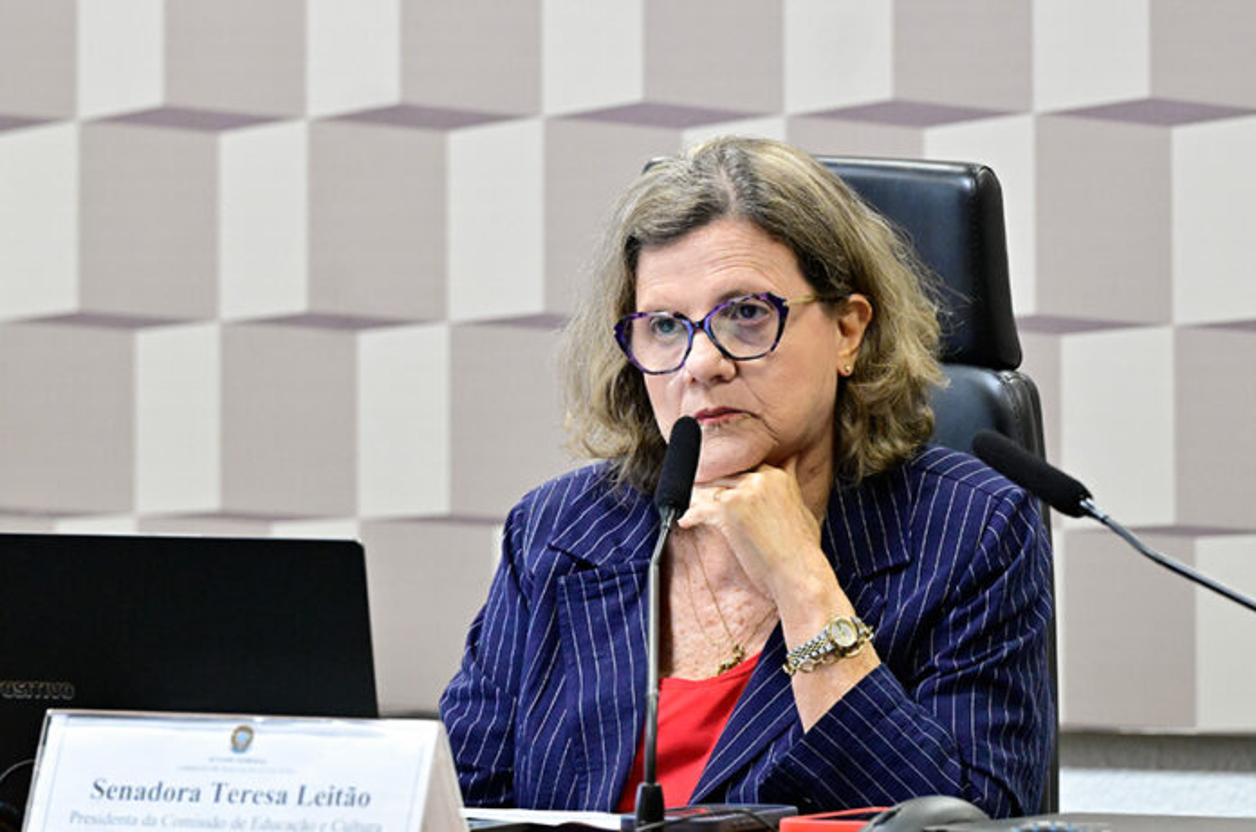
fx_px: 10445
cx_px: 628
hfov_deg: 6.9
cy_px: 416
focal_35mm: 300
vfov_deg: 4.6
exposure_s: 1/200
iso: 5000
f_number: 4.5
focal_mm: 200
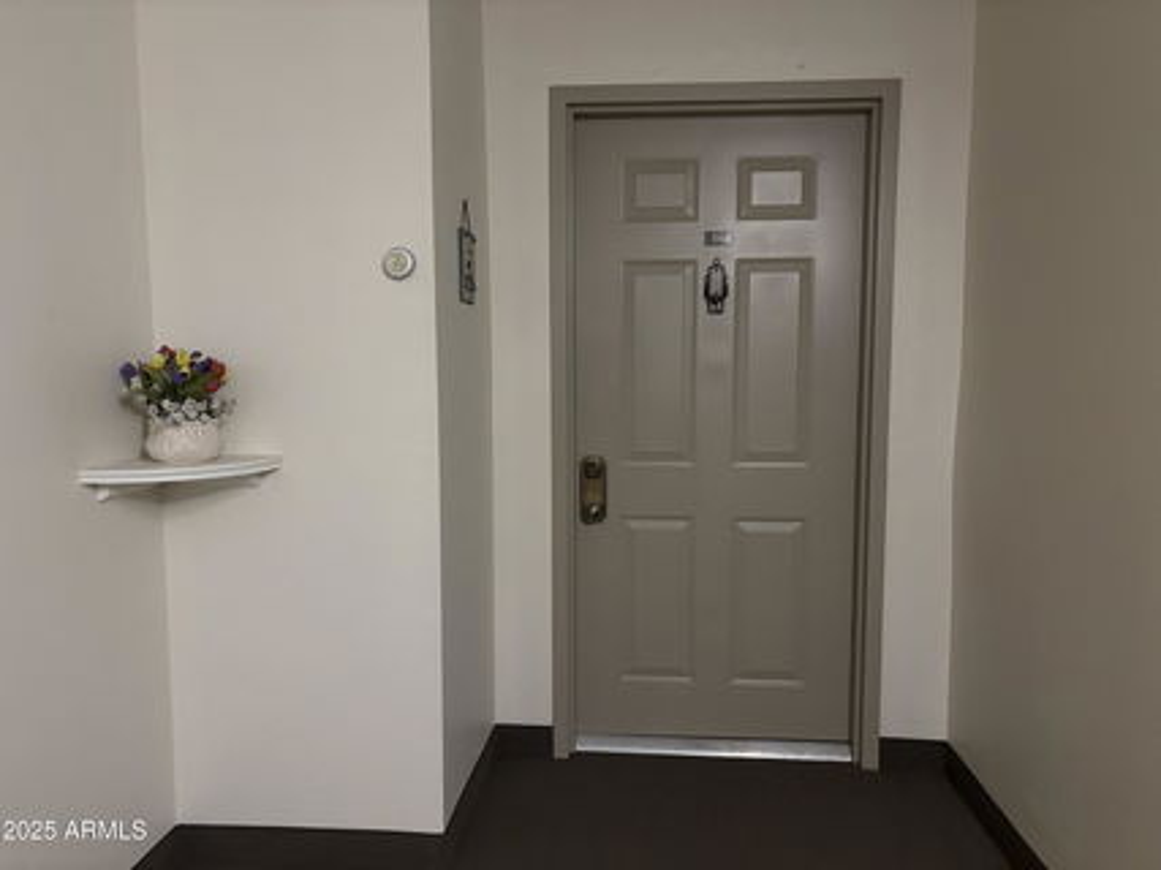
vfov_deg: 53.0
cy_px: 435
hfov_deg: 67.3
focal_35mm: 26
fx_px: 872
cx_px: 580
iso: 640
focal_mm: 5.96
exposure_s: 1/30
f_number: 1.6
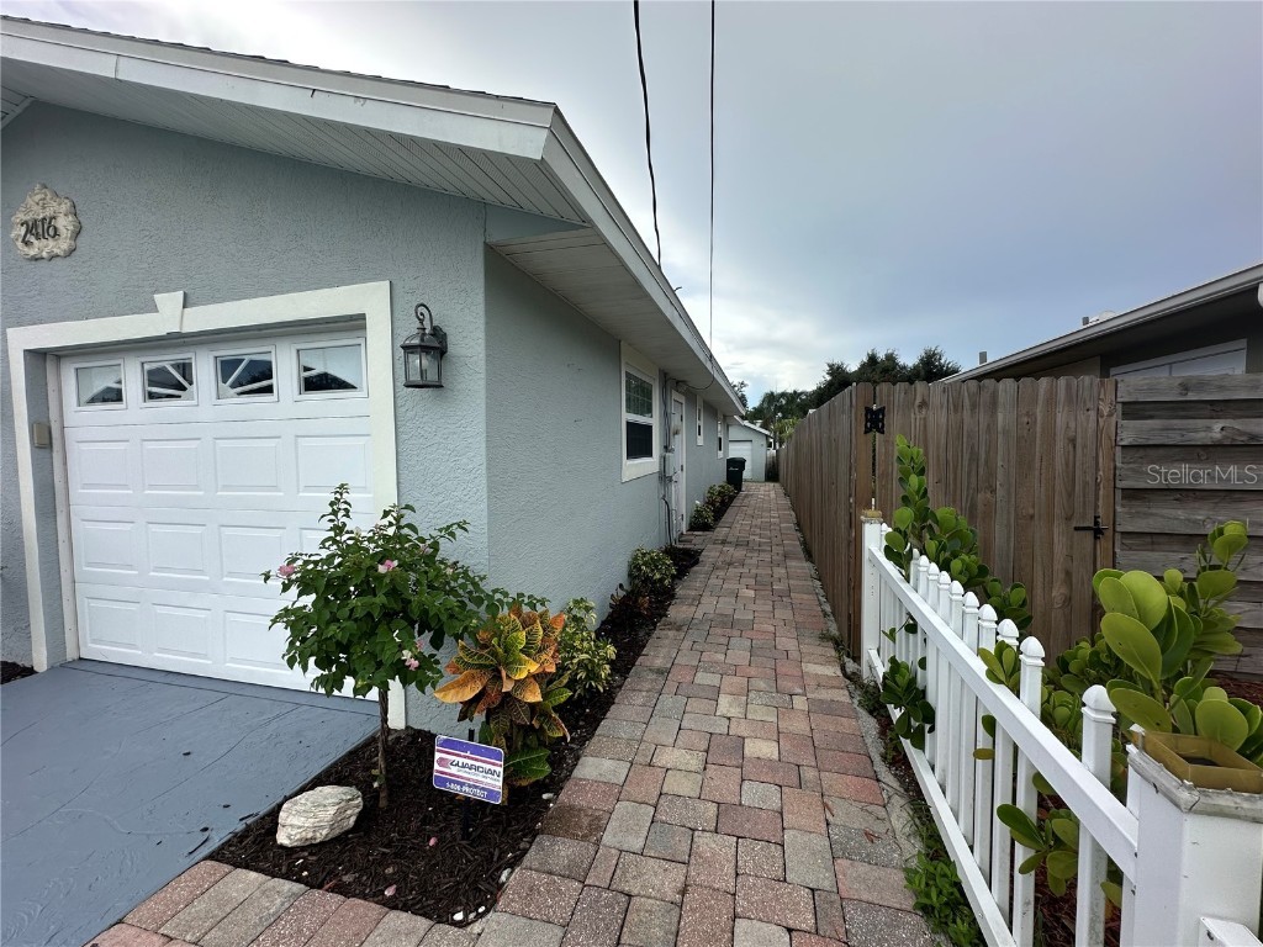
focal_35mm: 14
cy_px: 474
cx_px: 632
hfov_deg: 102.1
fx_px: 511
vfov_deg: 85.7
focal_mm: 2.22
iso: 50
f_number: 2.2
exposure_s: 1/868
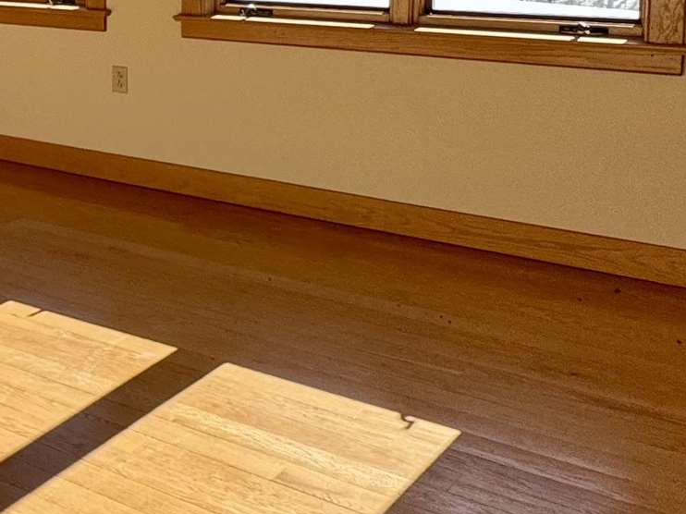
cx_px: -281
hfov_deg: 26.3
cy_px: 30
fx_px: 1149
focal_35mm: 58
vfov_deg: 24.3
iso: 40
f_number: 2.2
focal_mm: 2.22
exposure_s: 1/582
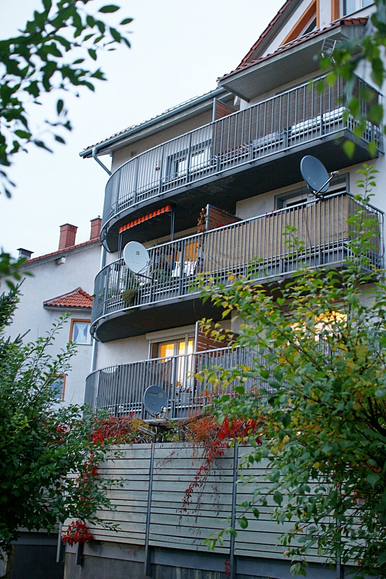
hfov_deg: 29.9
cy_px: 290
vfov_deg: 43.6
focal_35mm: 45
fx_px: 724
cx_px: 193
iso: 800
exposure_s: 1/8
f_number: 2.5
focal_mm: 30
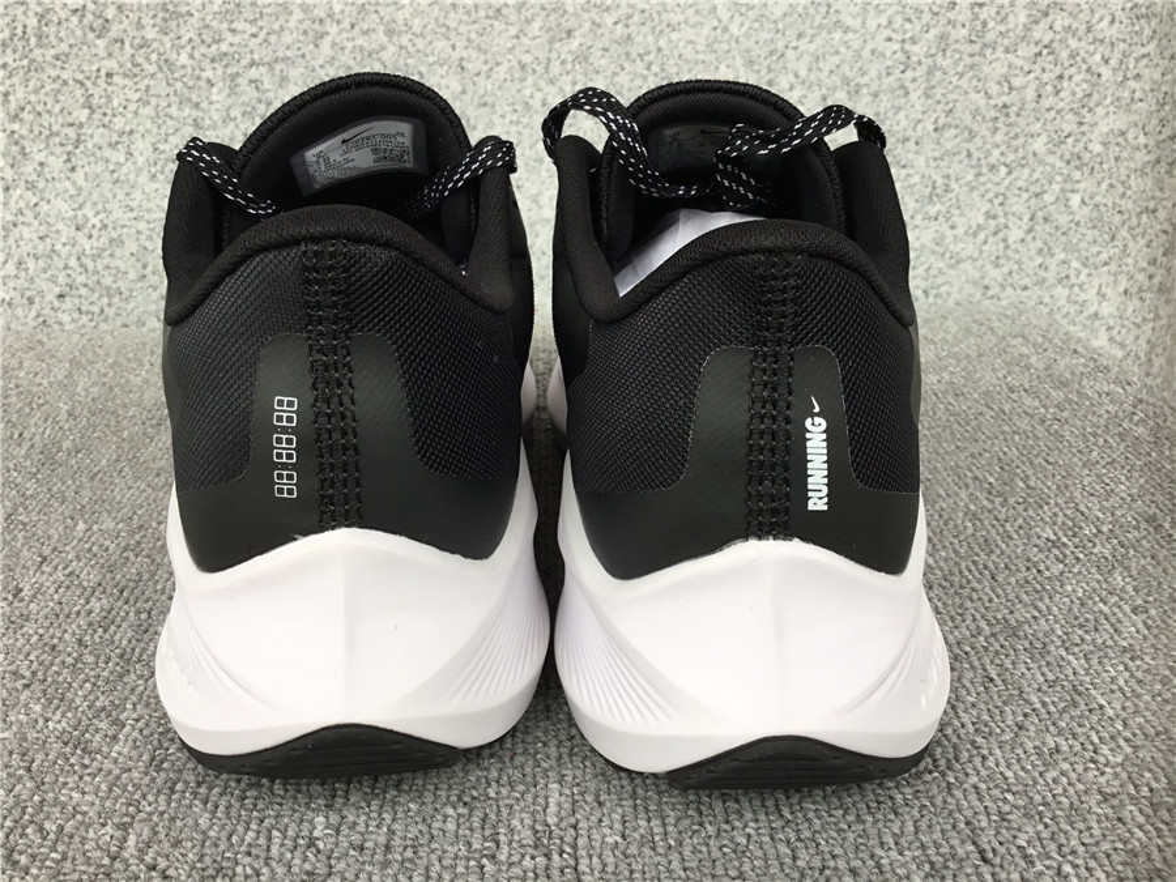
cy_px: 441
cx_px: 588
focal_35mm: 31
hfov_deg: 58.4
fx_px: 1053
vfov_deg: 45.4
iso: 32
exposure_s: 1/100
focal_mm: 3.3
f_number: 2.4
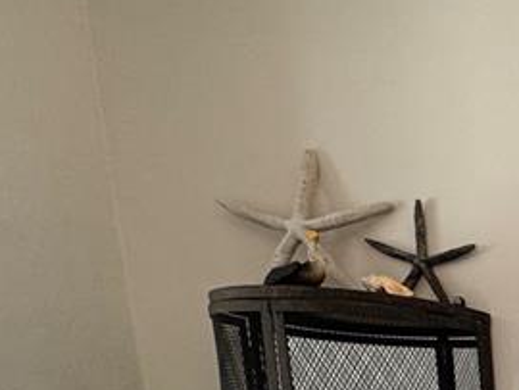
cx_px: 952
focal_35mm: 53
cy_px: 599
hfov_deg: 21.6
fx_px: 795
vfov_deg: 22.3
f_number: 2.2
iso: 160
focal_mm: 2.22
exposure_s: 1/120
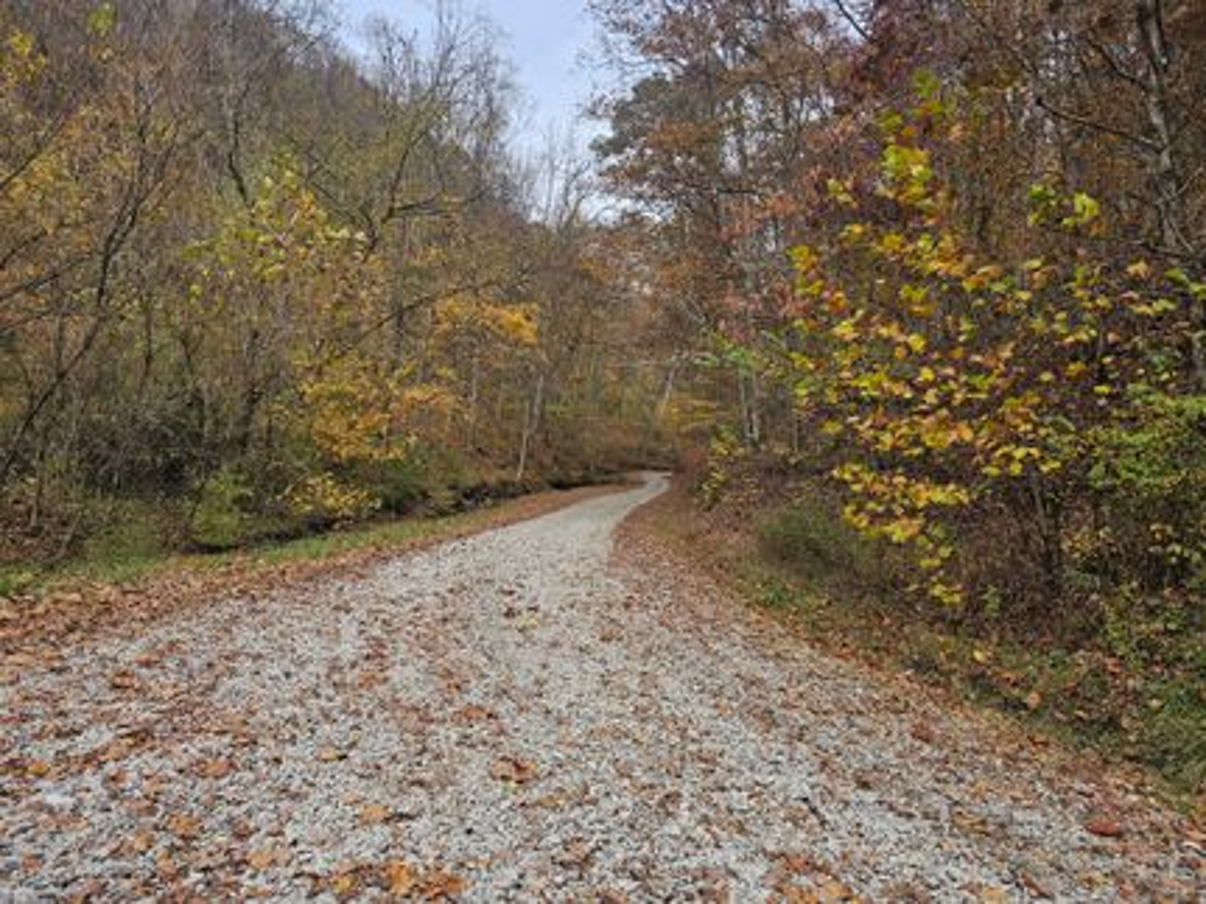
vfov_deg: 58.9
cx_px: 603
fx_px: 801
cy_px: 452
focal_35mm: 23
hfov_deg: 73.9
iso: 10
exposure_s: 1/225
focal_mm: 6.3
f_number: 1.7
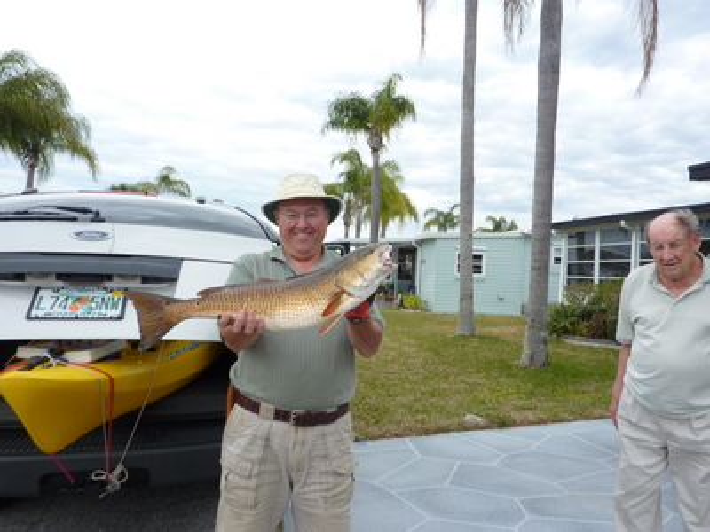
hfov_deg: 69.4
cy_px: 266
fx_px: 513
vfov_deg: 54.9
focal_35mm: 25
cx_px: 355
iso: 80
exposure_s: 1/320
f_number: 4
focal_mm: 4.1
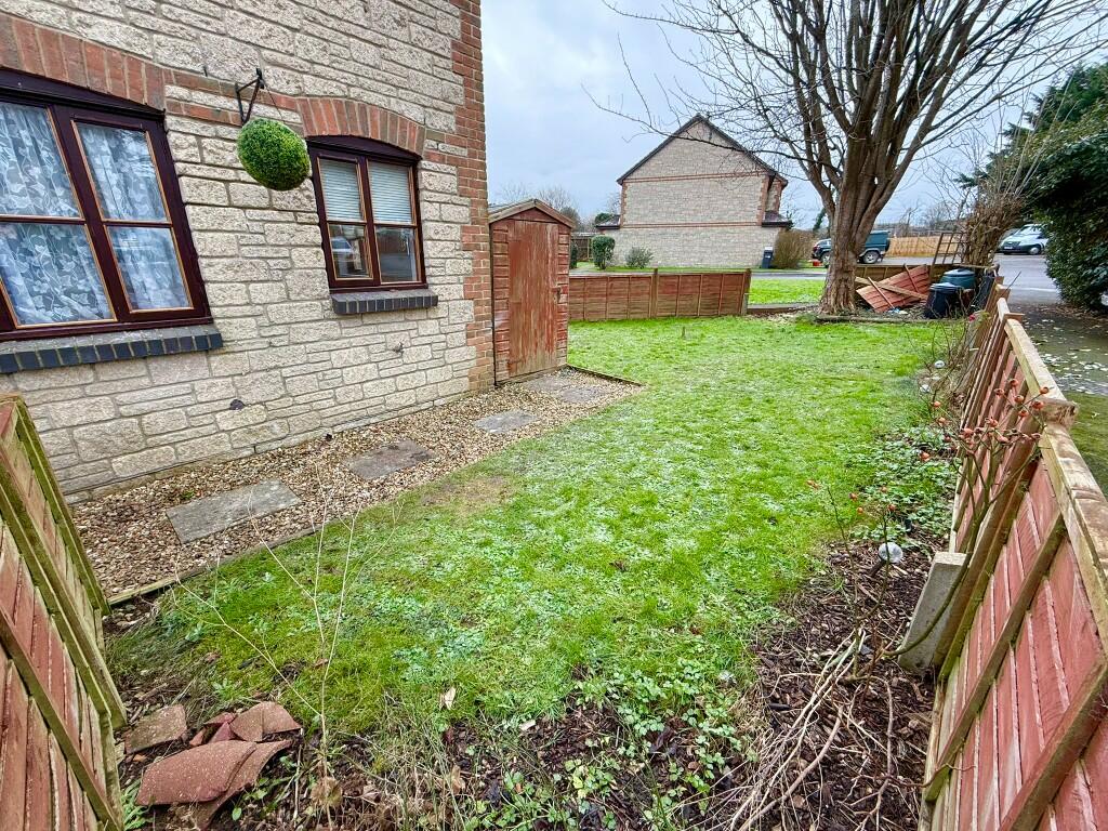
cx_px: 554
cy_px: 416
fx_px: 448
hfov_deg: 102.1
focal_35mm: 14
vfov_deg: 85.7
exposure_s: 1/138
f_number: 2.2
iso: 64
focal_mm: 2.22
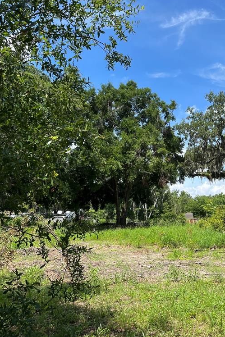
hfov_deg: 34.1
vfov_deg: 51.9
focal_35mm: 37
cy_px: 168
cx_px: 199
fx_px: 347
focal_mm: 5.1
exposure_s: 1/1957
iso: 50
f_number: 1.6
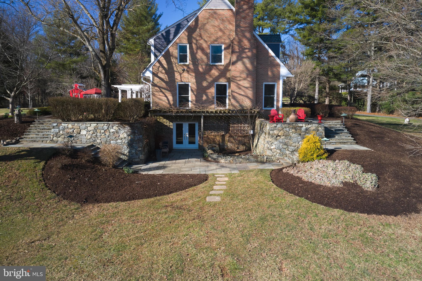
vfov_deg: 46.4
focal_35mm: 28
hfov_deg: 65.5
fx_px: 328
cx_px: 211
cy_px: 140
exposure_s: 1/40
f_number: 5.6
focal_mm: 10.26
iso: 100
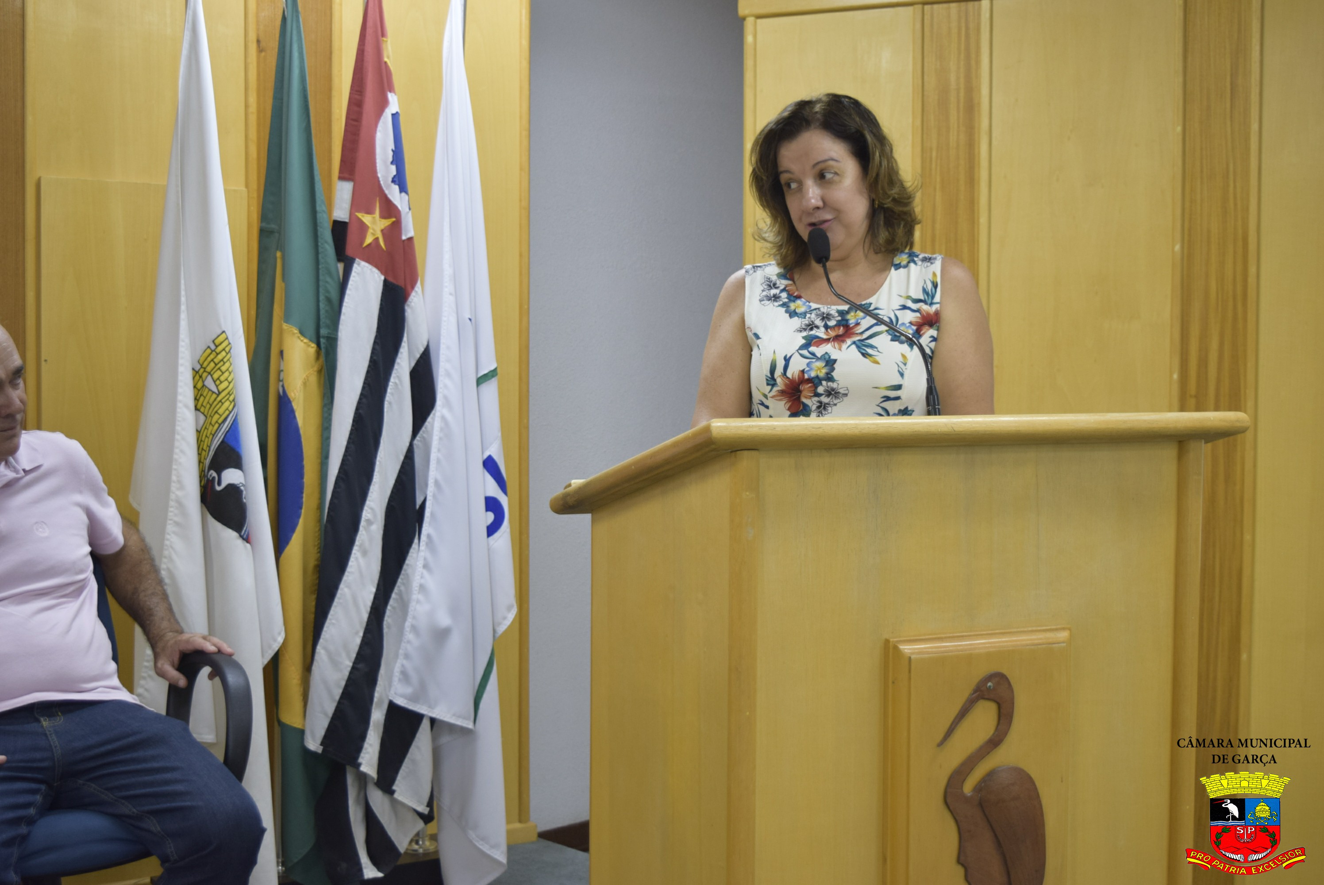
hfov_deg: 38.9
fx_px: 1877
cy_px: 442
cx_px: 662
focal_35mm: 51
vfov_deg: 26.5
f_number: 4.5
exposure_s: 1/60
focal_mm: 34
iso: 560
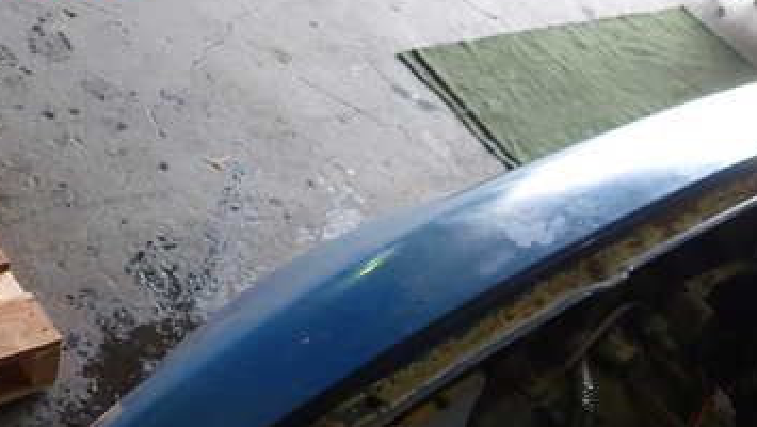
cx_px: 386
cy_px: 414
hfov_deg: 44.6
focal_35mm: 46
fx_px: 924
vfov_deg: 24.9
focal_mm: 4.5
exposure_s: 1/60
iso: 160
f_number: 2
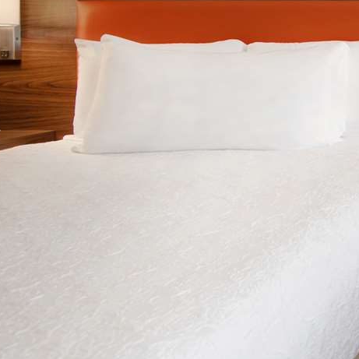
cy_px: 121
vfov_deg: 35.2
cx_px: 535
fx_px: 560
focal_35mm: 48
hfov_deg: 26.3
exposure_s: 1/80
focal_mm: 11.5
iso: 250
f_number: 7.1
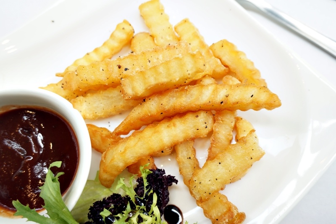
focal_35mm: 32
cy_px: 112
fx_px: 294
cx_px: 168
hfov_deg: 59.5
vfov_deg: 41.6
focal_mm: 21
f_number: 4
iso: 125
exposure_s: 1/60
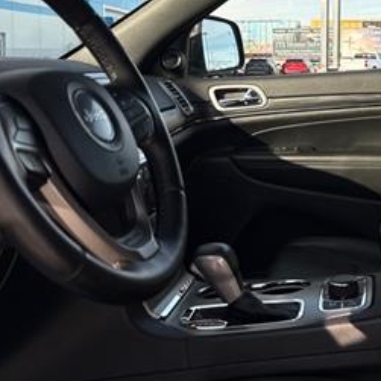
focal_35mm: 54
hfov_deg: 30.6
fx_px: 672
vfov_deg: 31.1
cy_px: 99
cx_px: 325
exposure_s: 1/1032
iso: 80
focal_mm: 6.76
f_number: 1.78
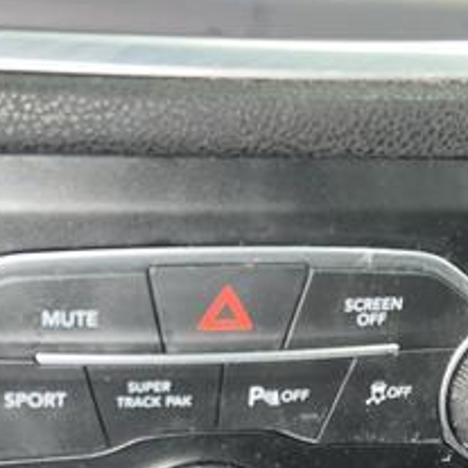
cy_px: 475
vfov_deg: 23.3
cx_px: 149
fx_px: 1086
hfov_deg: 24.2
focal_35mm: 71
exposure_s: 1/4
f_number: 1.5
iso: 40
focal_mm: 5.7
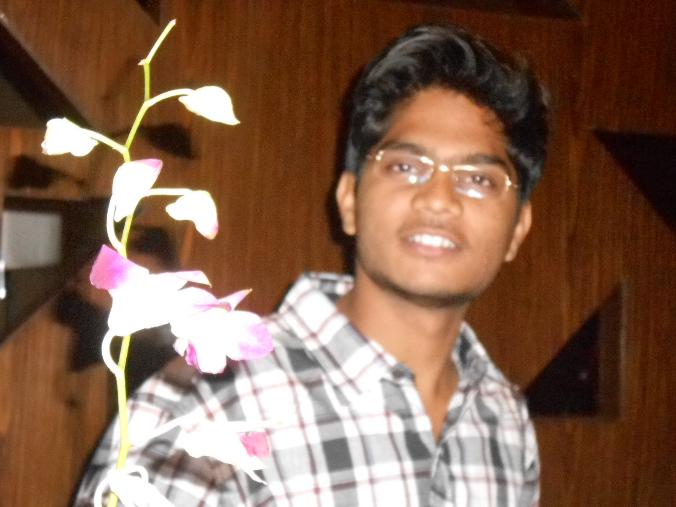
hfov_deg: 21.1
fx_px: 1816
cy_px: 254
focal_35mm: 93
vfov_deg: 15.9
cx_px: 338
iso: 1600
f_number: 4.6
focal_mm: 16.5
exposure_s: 1/60
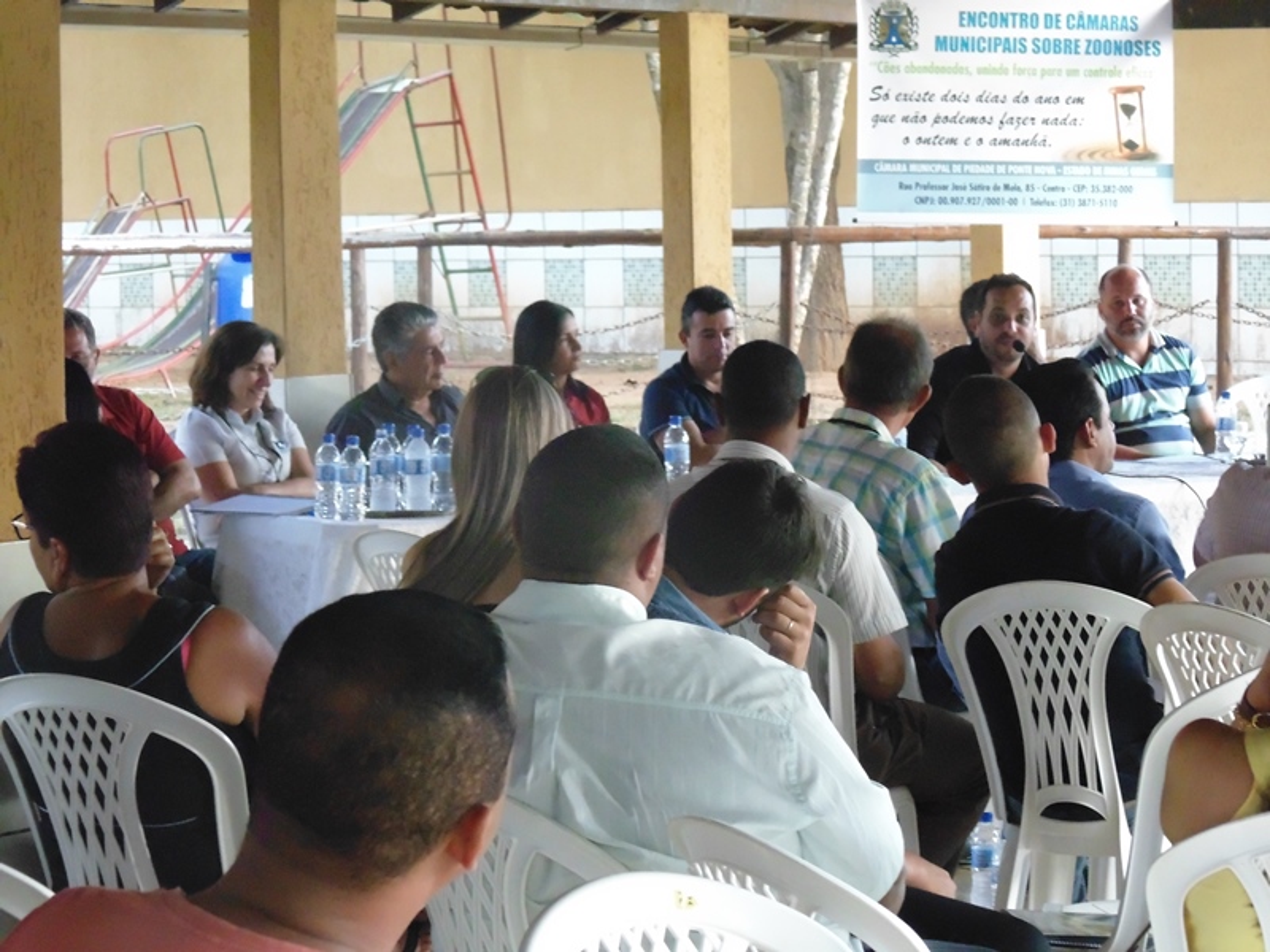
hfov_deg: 18.5
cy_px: 476
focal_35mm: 106
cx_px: 635
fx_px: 3889
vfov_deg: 14.0
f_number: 4.5
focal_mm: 19
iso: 800
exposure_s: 1/25
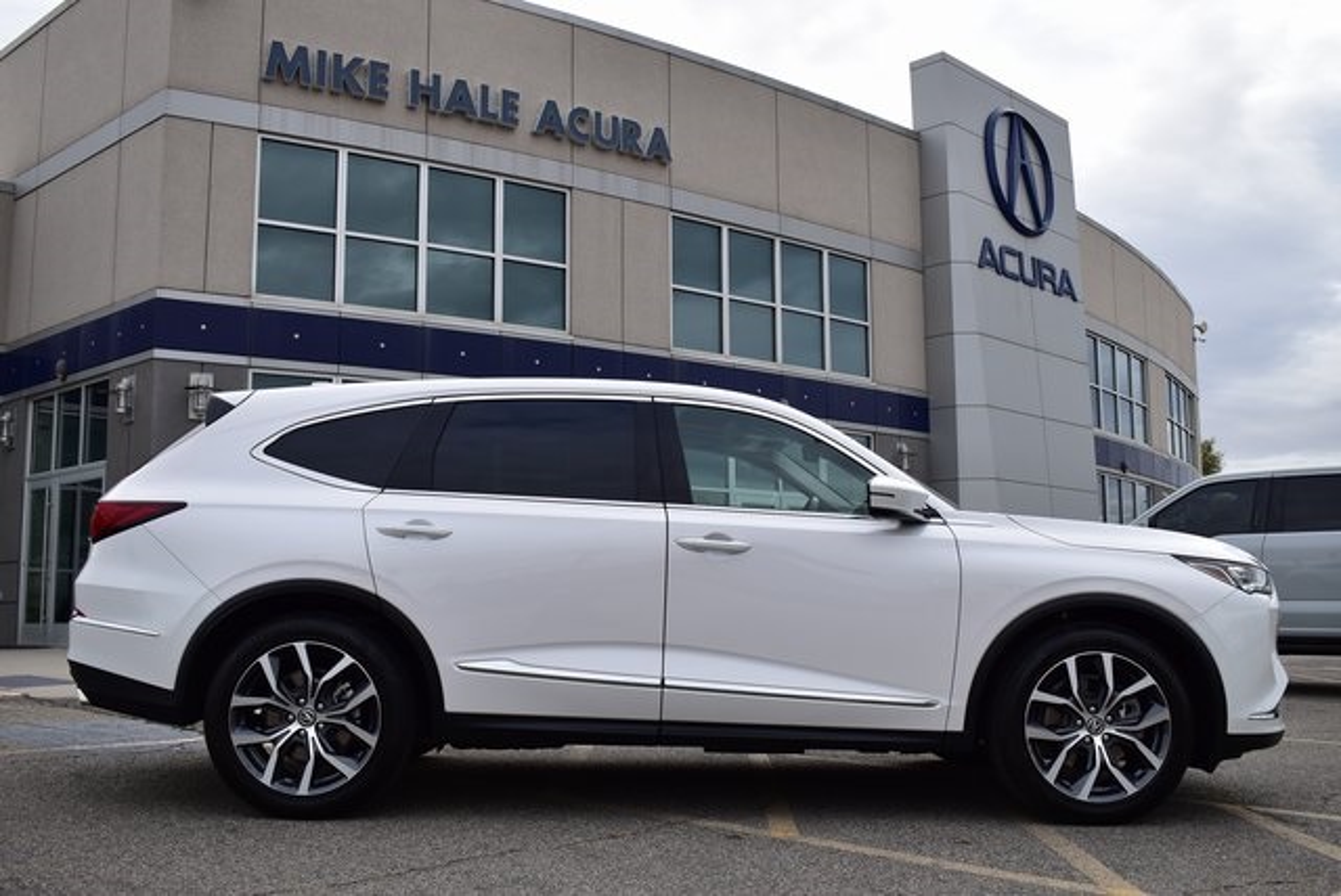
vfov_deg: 36.9
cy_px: 448
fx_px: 1342
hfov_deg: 53.1
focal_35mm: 36
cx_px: 670
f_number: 6.3
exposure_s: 1/160
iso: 100
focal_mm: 24
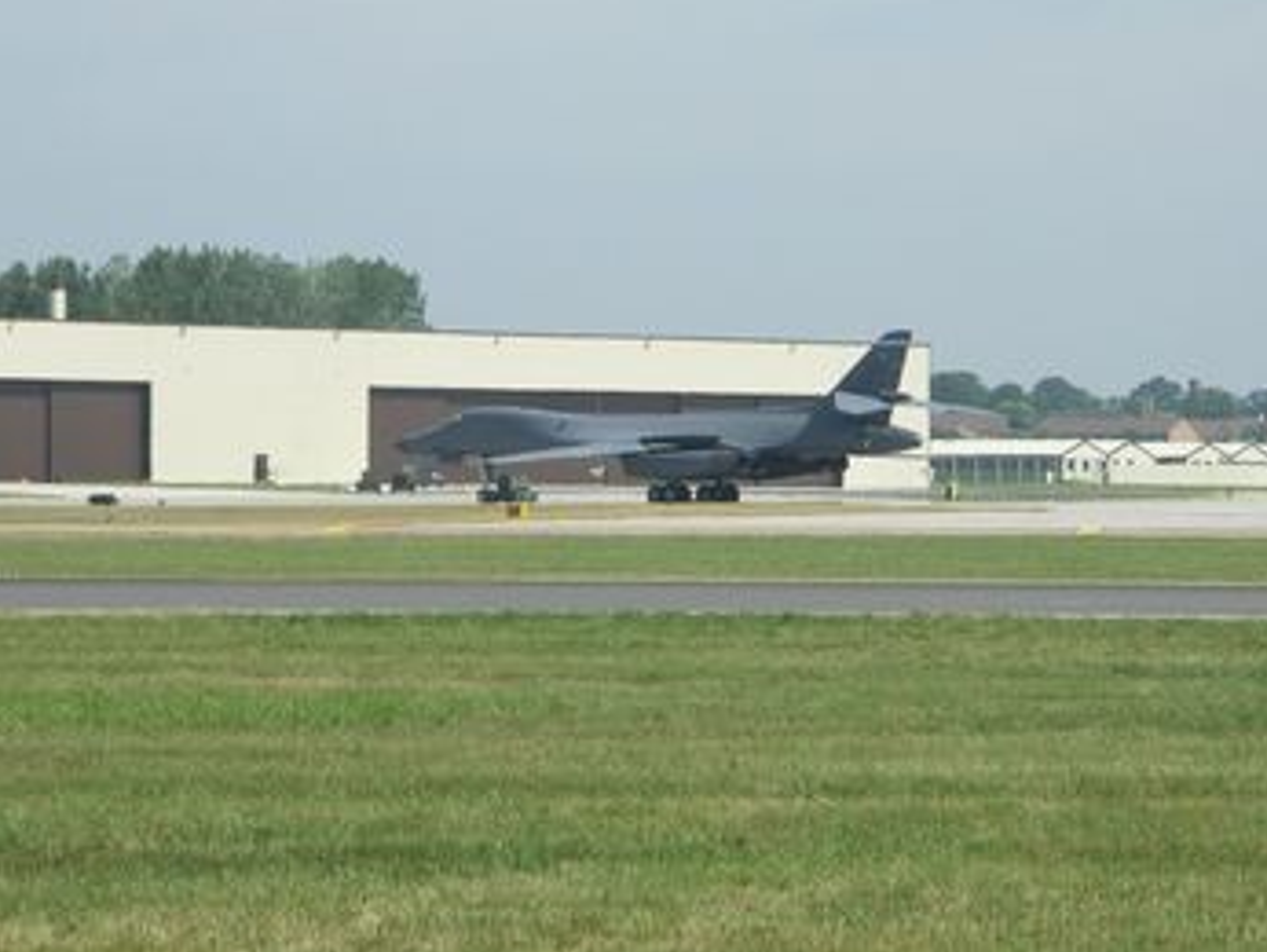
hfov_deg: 8.6
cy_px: 406
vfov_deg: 6.4
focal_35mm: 231
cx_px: 666
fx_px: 8461
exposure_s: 1/400
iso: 50
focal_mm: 50.8
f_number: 5
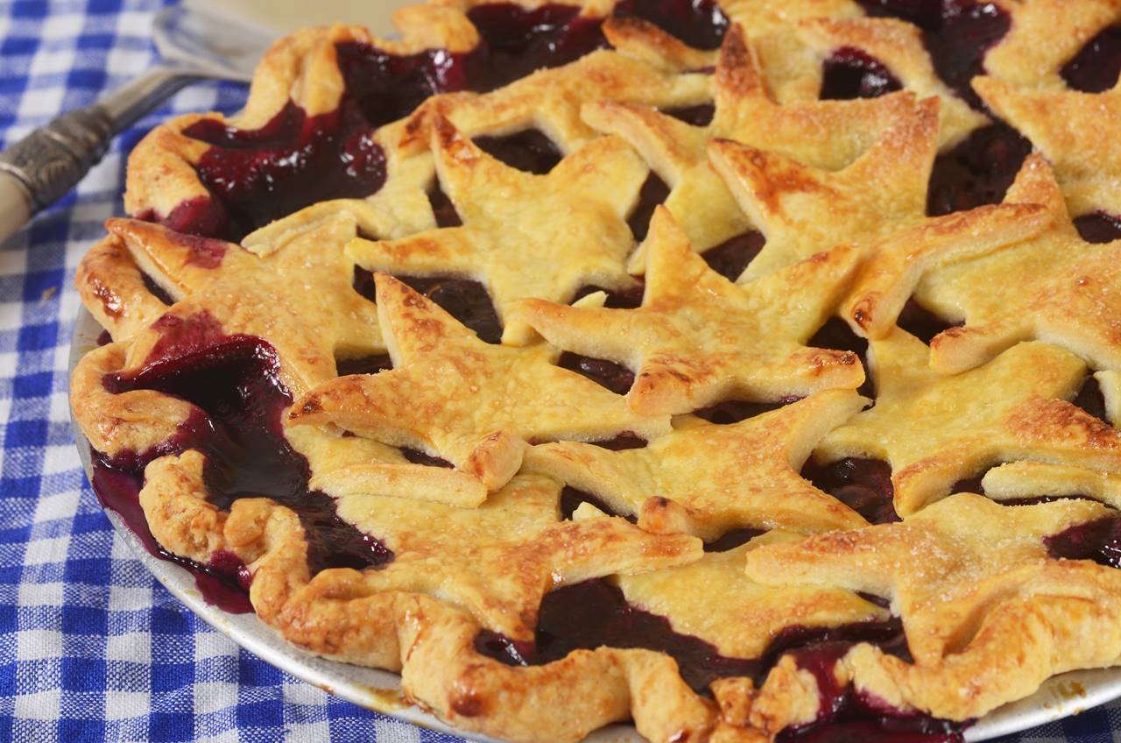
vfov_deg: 8.7
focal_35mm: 158
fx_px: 4895
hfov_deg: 13.1
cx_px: 560
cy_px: 372
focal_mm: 105
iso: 100
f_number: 8
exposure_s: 1/80
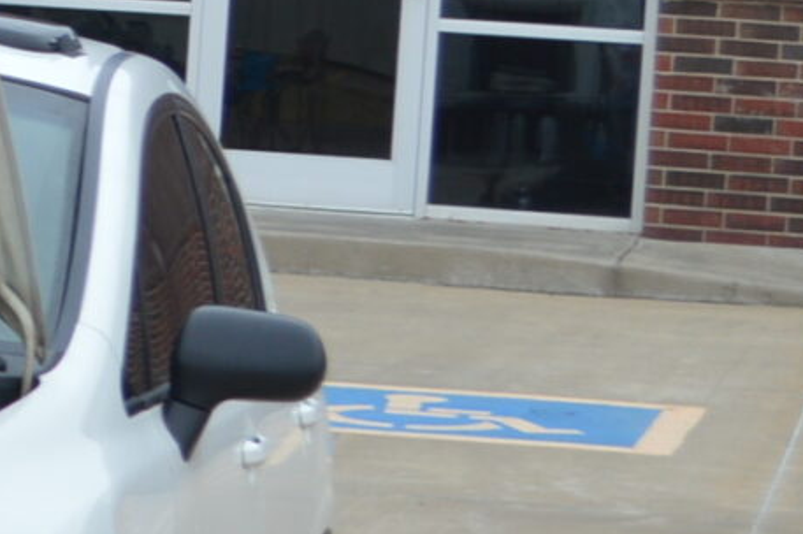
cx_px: -1084
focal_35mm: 294
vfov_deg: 4.7
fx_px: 6548
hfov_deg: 6.7
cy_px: 151
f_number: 5.6
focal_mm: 35
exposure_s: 1/125
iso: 180
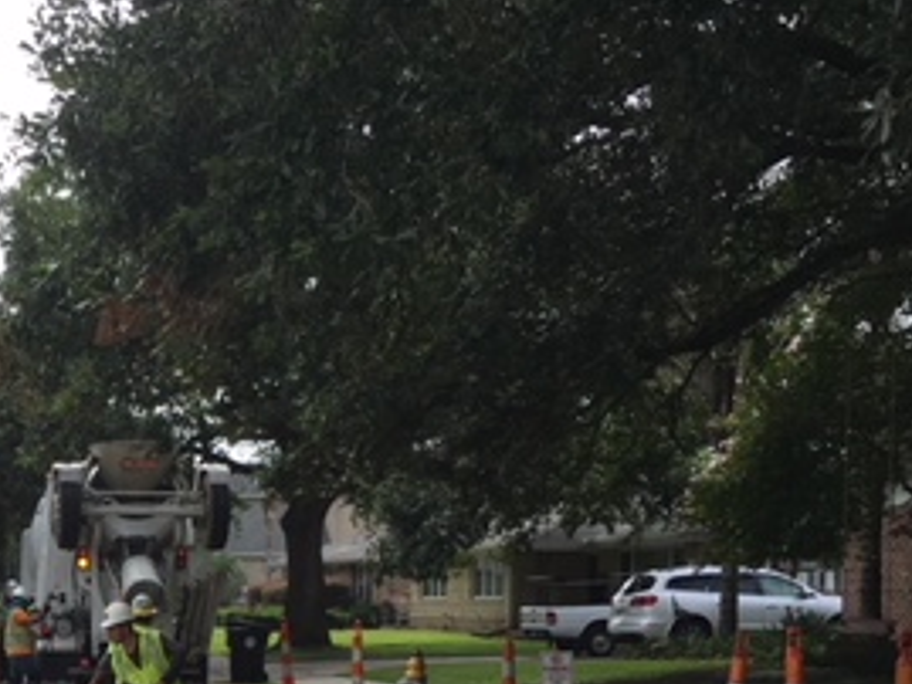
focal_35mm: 69
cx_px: -3
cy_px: 698
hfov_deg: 26.6
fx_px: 1819
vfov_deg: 20.6
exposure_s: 1/836
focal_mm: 4.15
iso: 25
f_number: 2.2
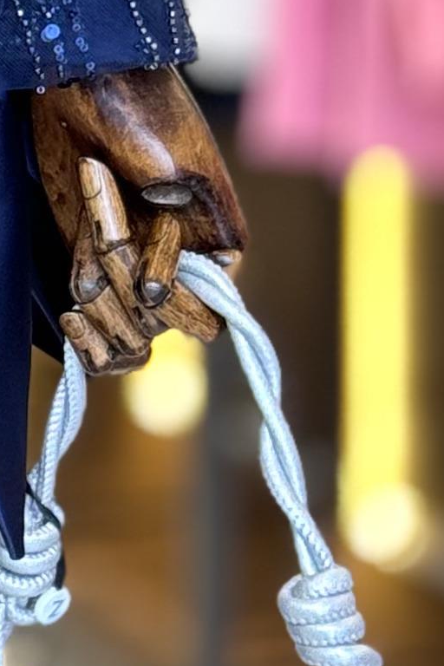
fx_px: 4847
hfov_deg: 5.1
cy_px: -295
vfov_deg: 7.7
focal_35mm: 262
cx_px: -654
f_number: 1.78
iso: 50
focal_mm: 6.76
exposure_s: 1/50
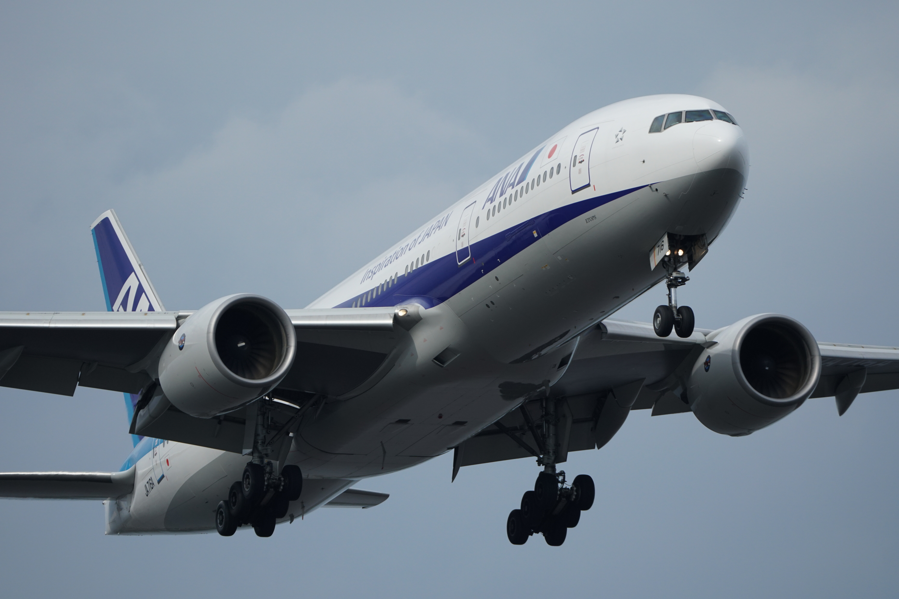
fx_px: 14982
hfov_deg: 3.4
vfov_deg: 2.3
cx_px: 450
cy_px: 300
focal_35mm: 600
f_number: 5.6
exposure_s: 1/800
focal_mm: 400
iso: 400
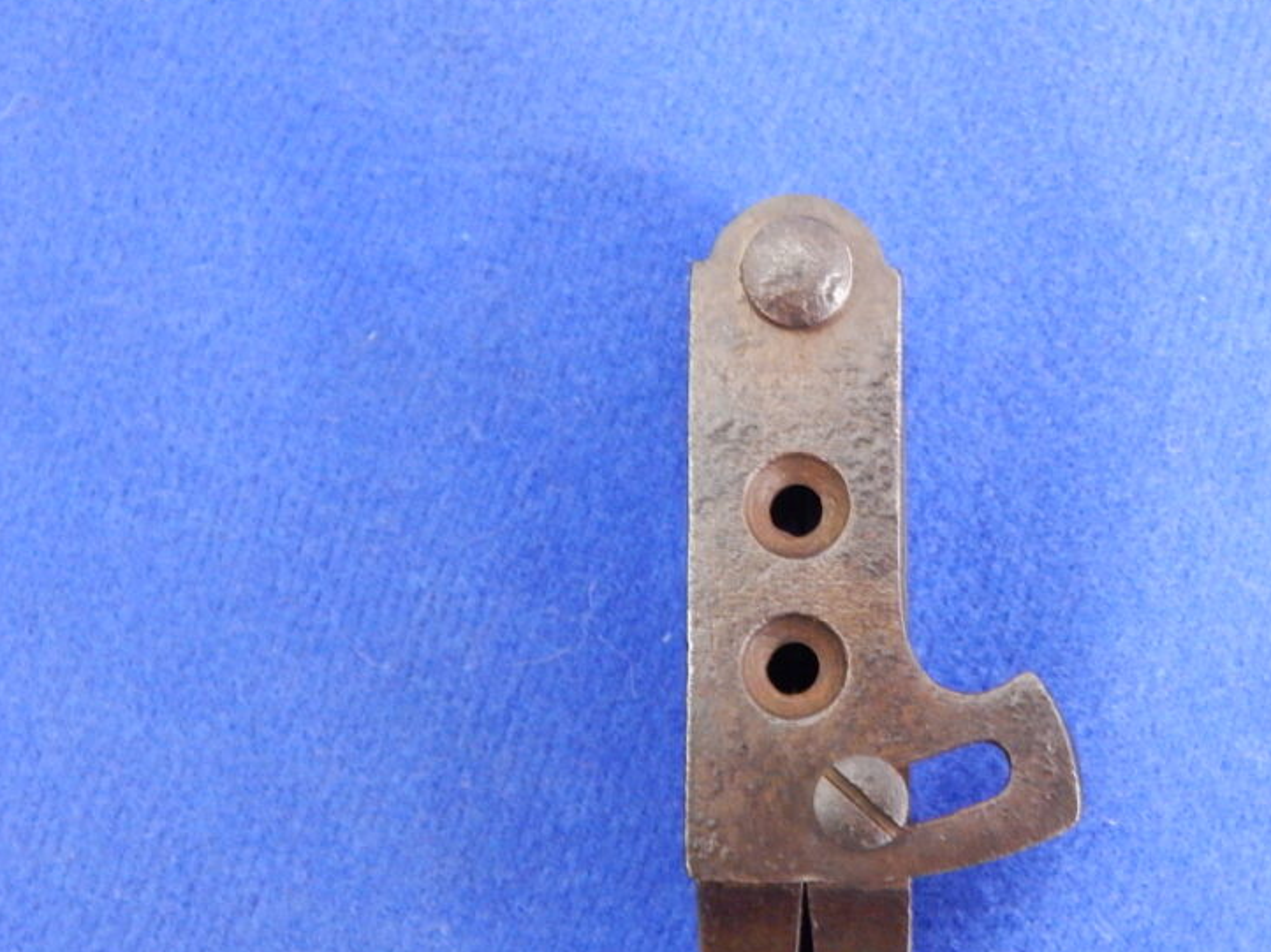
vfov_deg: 24.0
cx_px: 799
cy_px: 523
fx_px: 2239
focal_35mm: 61
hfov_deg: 31.5
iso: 800
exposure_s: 1/6
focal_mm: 7.7
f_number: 3.6
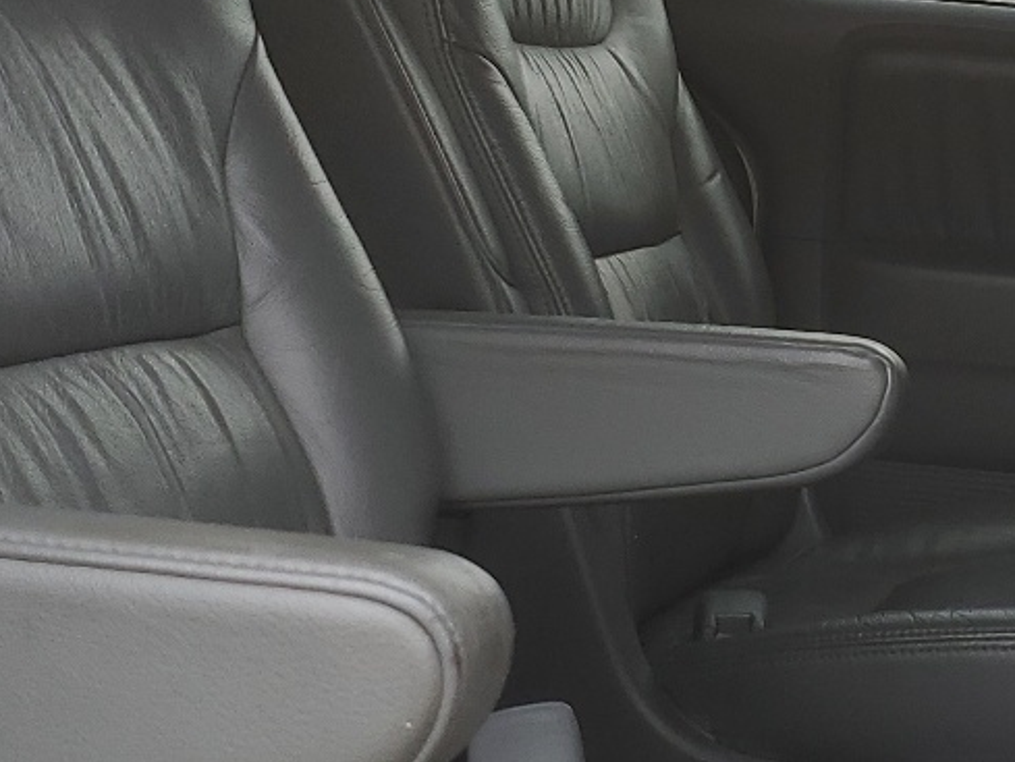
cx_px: 884
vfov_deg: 17.3
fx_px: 2493
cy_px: 183
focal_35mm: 85
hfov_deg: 22.5
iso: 50
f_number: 1.5
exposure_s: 1/192
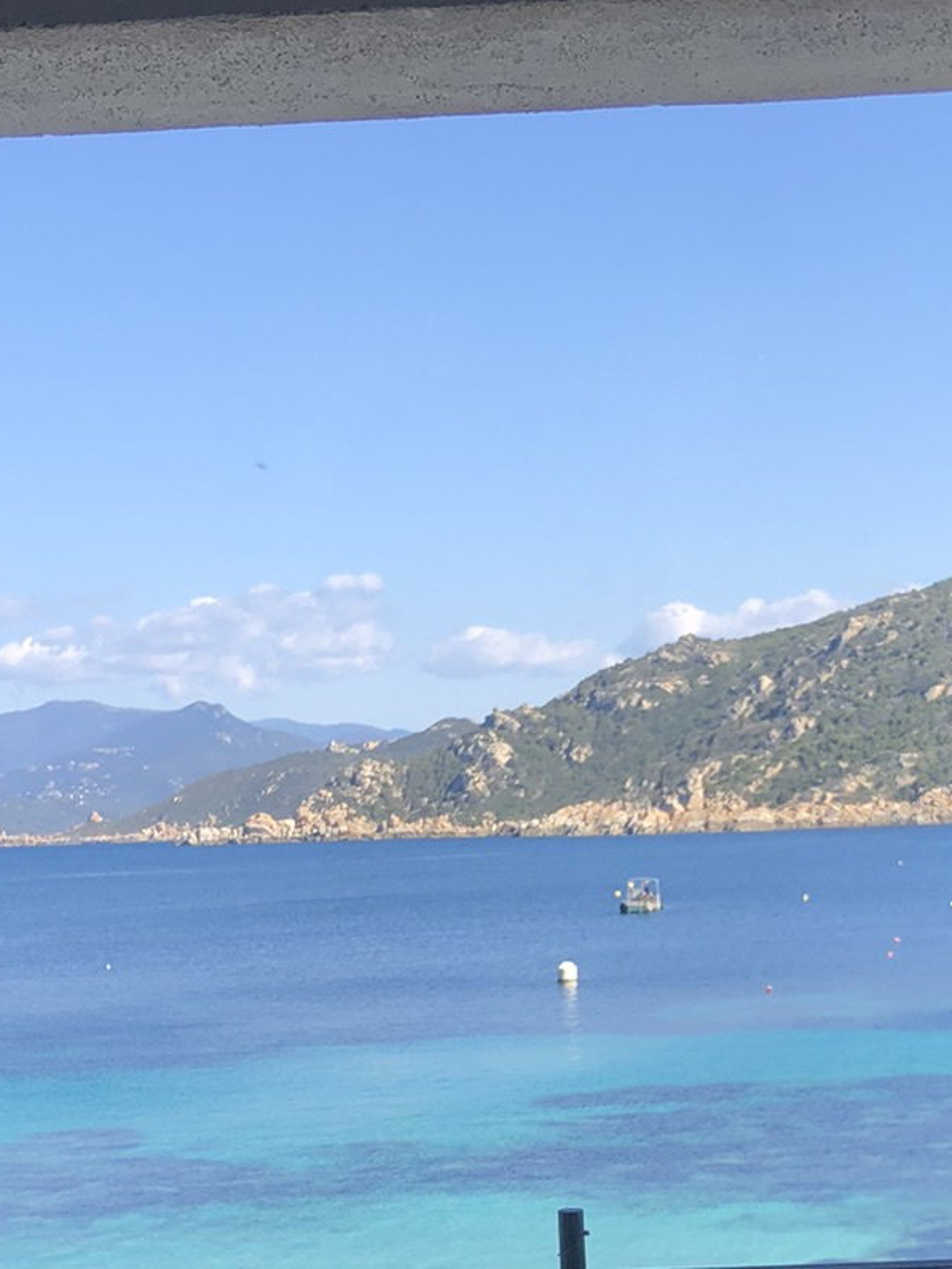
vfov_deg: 25.9
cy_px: 1218
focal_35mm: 72
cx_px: 542
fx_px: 2640
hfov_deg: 20.4
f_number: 1.8
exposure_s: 1/762
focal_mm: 3.99
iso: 20
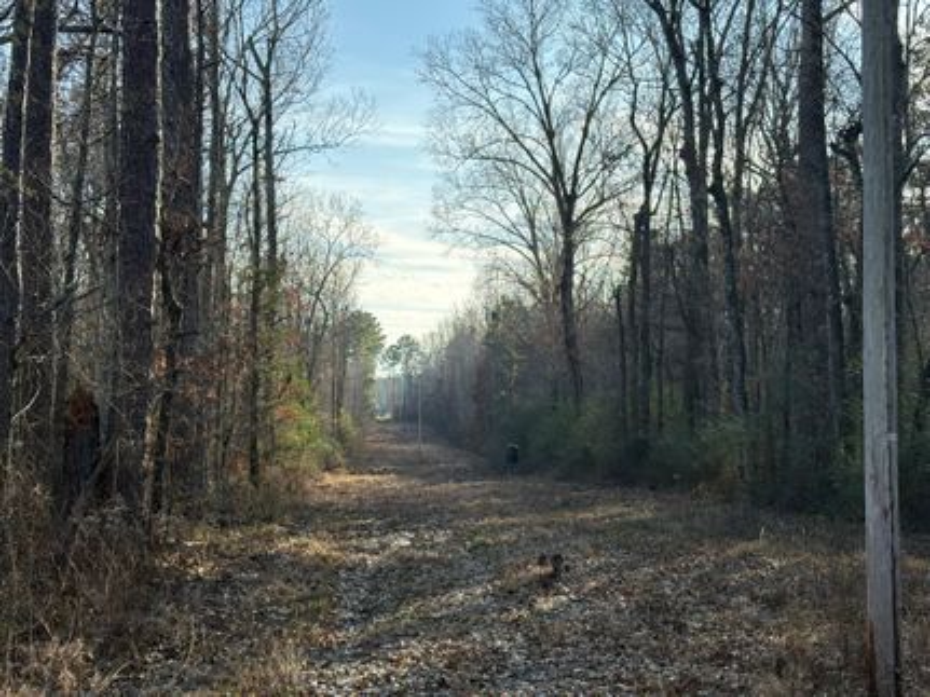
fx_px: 1397
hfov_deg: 36.8
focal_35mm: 52
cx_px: 465
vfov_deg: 28.0
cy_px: 348
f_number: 1.6
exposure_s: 1/1709
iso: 32
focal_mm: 5.96
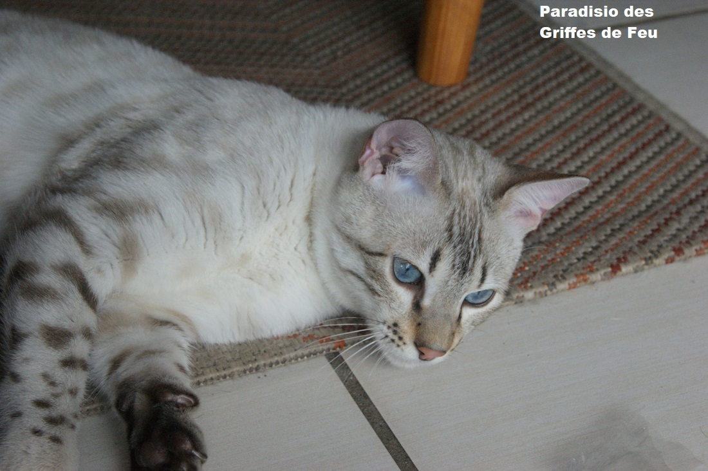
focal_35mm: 75
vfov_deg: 18.2
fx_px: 1474
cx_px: 354
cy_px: 236
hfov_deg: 27.0
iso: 800
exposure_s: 1/160
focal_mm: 50
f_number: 6.3
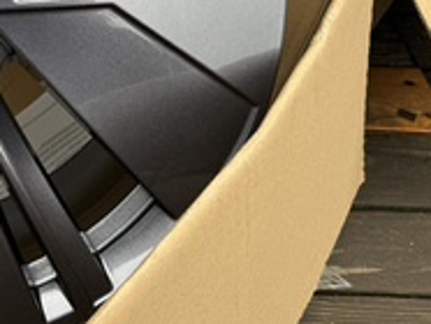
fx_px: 723
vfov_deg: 24.0
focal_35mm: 58
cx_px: -53
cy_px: -14
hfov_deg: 29.6
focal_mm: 6.86
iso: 80
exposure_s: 1/484
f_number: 1.78
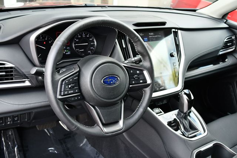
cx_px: 118
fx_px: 264
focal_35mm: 40
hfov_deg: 48.4
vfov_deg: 33.5
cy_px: 79
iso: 500
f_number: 3.8
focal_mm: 20
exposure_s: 1/250
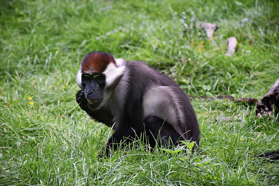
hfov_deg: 9.8
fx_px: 1628
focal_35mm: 210
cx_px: 140
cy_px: 93
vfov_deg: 6.5
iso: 1400
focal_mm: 140
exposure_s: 1/500
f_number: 5.6
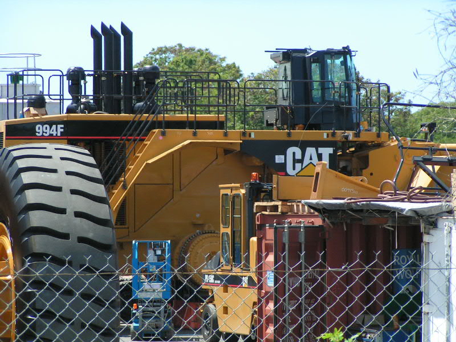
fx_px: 2714
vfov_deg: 7.2
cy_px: 171
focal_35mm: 206
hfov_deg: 9.6
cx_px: 228
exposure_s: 1/640
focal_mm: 31.5
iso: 50
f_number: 3.5
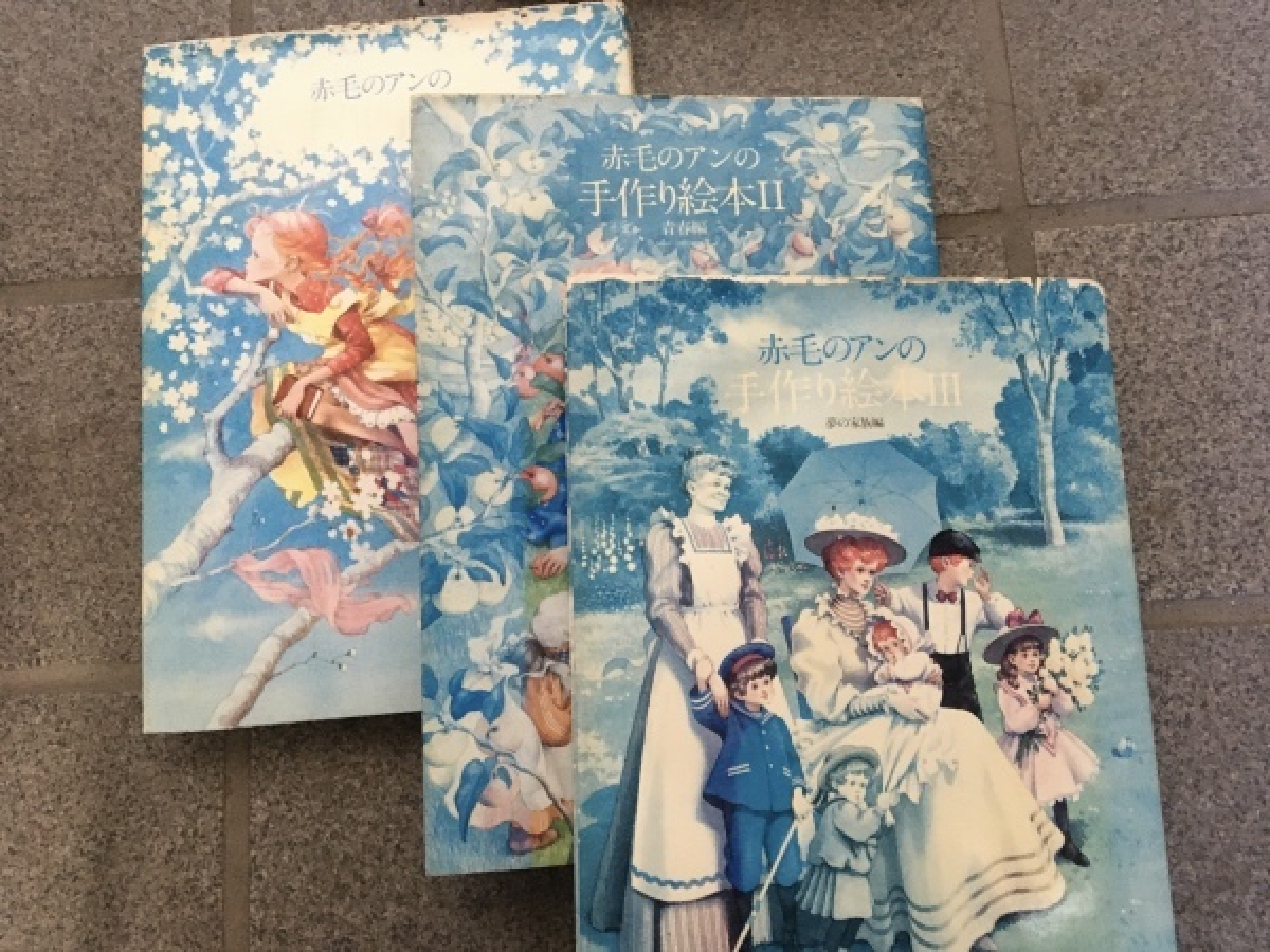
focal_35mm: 29
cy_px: 476
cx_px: 635
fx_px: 1064
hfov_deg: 61.7
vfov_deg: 48.2
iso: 250
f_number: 2.2
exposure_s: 1/15
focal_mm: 4.15
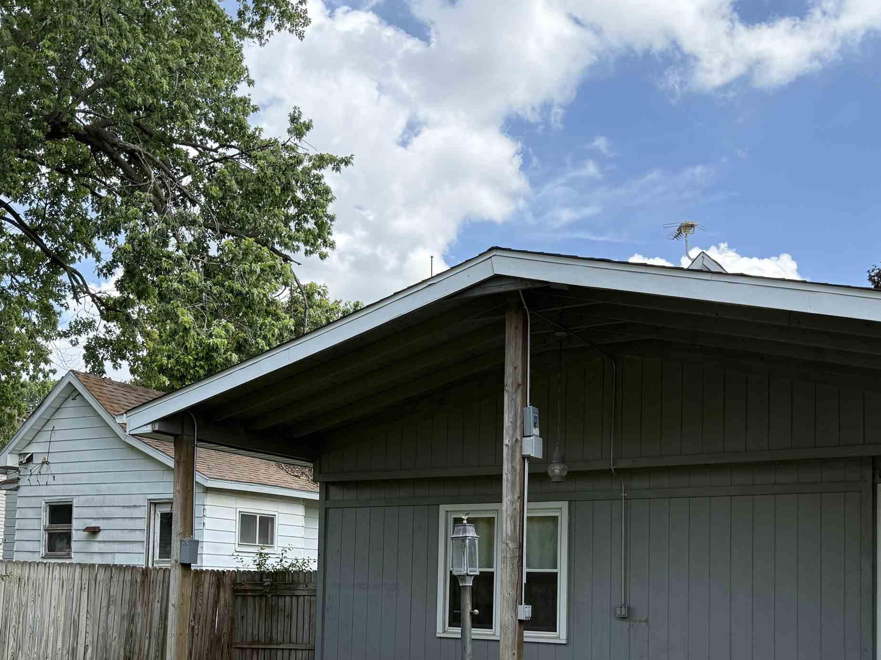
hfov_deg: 46.8
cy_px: 533
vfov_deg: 34.8
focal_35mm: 40
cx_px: 450
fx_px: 1018
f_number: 1.78
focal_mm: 6.76
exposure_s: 1/2110
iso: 100
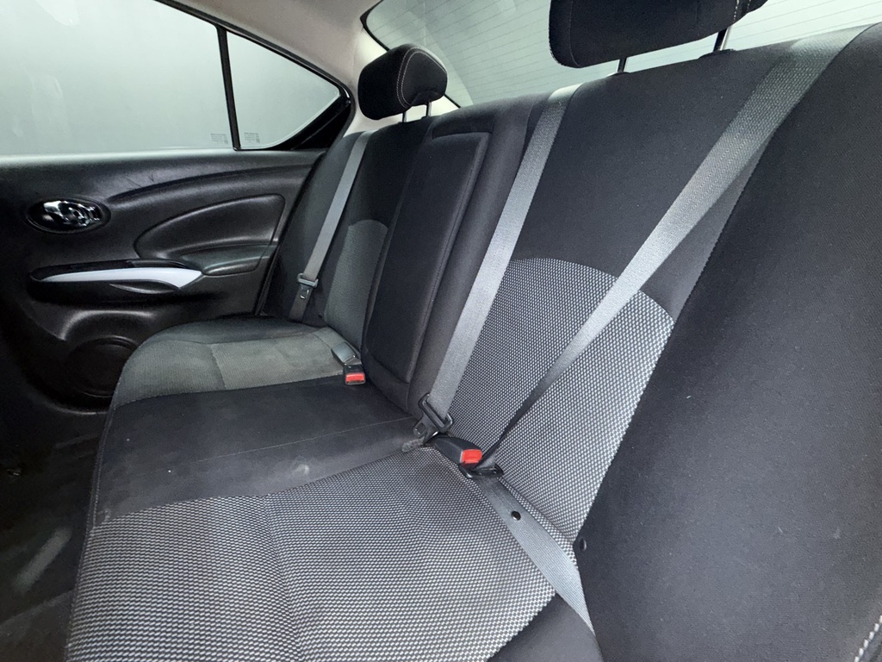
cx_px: 441
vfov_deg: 85.7
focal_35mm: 14
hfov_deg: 102.1
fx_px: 357
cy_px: 331
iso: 250
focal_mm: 2.22
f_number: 2.2
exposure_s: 1/25
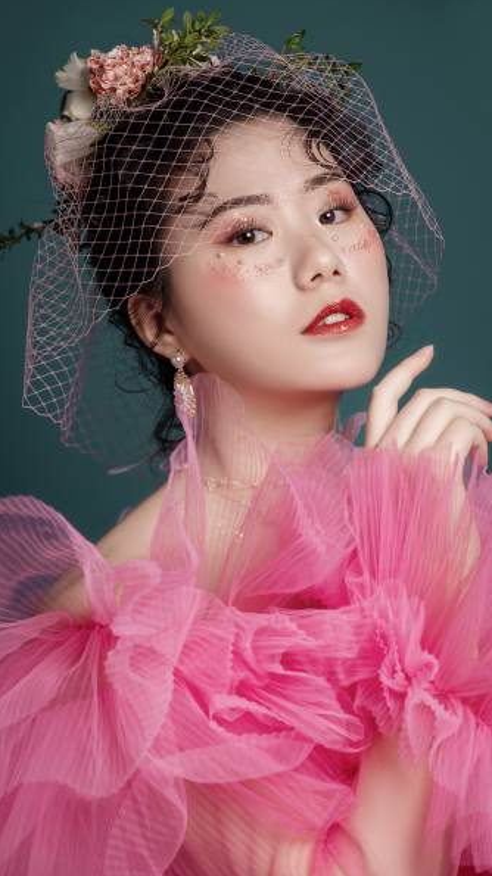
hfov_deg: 10.9
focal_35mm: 111
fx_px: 2578
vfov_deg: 19.3
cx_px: 268
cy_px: 436
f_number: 9
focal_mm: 105
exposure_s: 1/160
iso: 100
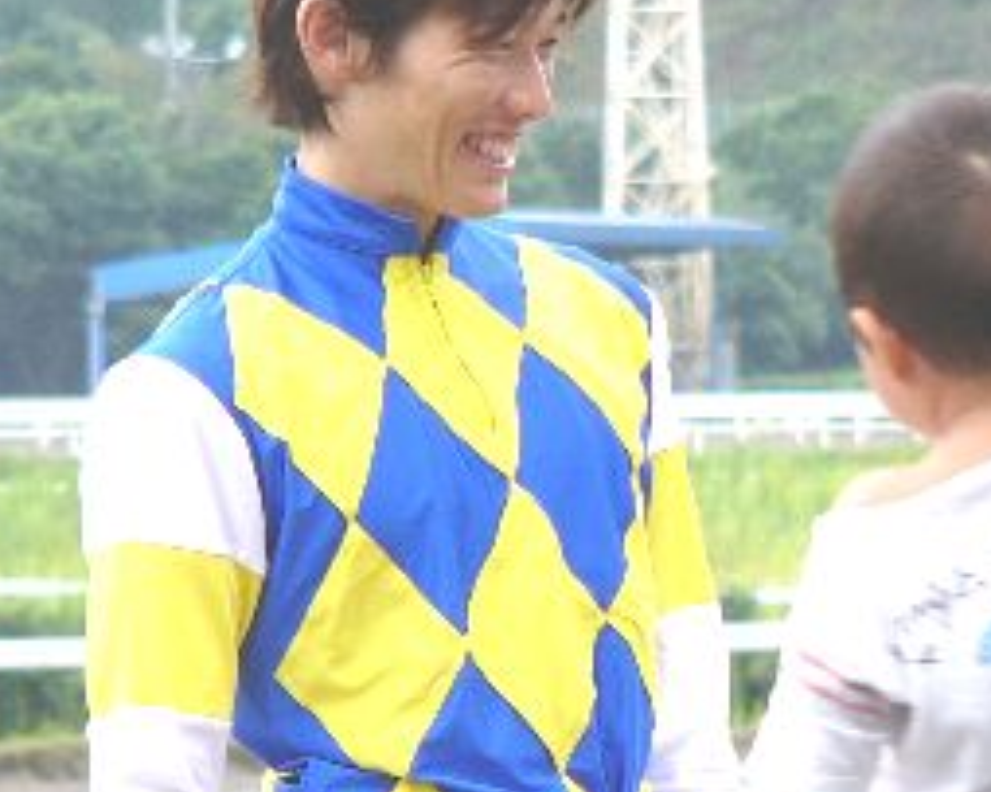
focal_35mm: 447
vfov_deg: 3.5
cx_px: 577
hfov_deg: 4.3
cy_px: 542
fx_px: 13105
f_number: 2.8
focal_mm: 30.4
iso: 50
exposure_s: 1/60
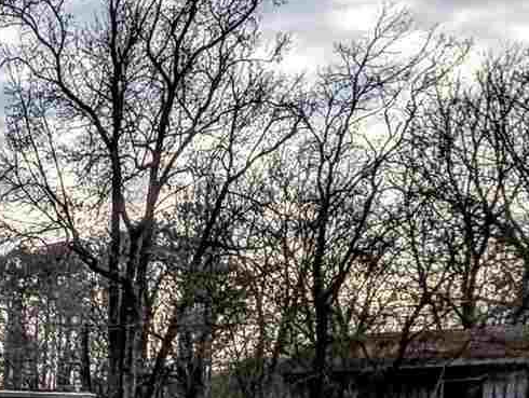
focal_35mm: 75
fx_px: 1148
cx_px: -486
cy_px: 582
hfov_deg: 18.5
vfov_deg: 17.8
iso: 44
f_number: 1.7
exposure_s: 1/2169
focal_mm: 2.02
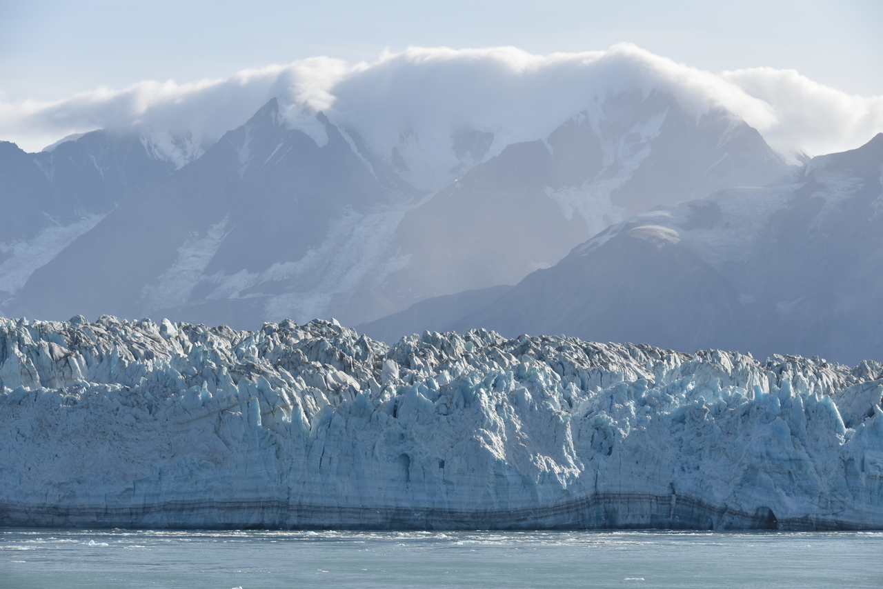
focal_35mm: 122
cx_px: 442
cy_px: 294
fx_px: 2993
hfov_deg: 16.8
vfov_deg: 11.2
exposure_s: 1/320
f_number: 9
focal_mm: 122
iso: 100
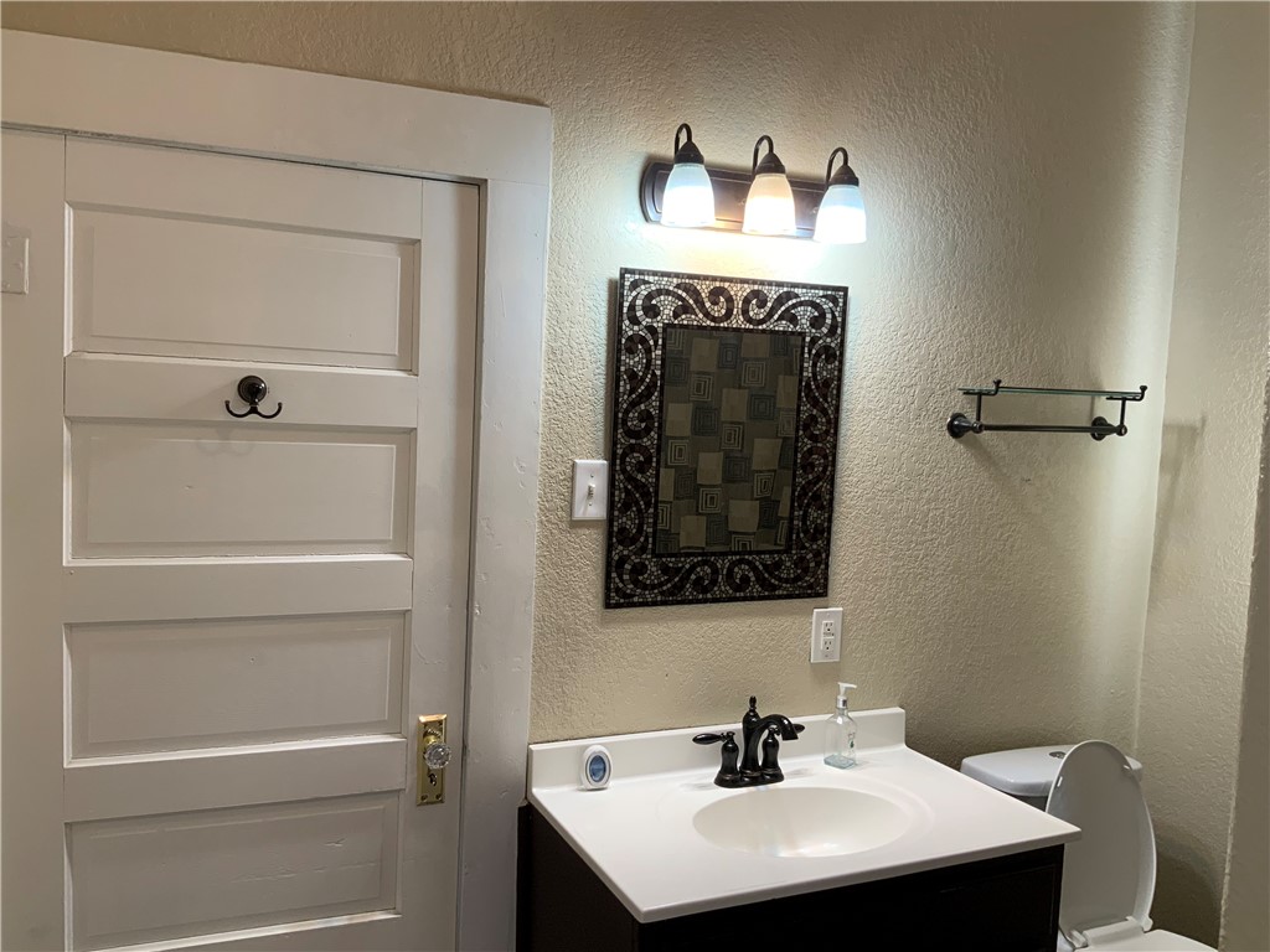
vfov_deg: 48.2
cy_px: 476
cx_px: 635
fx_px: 1064
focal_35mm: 29
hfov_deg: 61.7
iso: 50
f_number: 1.8
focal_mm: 3
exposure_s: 1/60
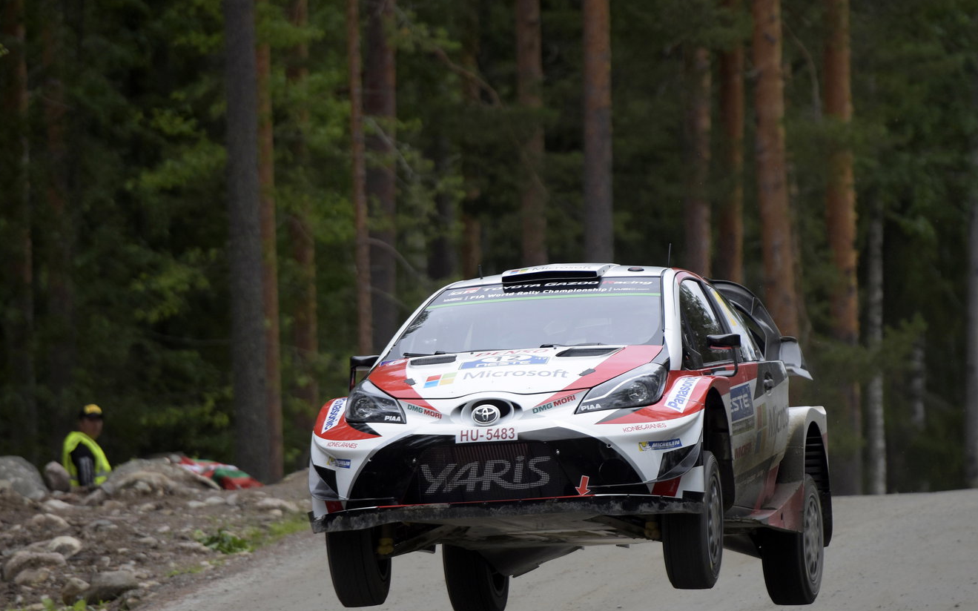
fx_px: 9887
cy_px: 364
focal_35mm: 371
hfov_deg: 5.7
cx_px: 502
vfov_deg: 3.5
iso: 400
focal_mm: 200
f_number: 2.8
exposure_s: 1/1000
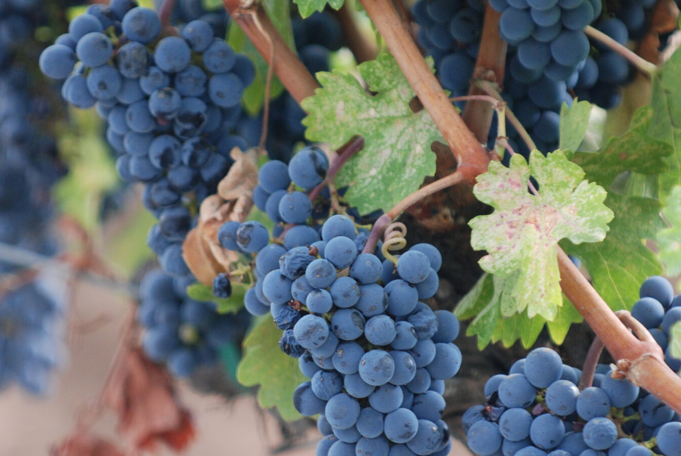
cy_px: 265
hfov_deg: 3.6
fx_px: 10777
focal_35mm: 569
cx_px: 409
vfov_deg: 2.4
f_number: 2.8
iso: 400
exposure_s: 1/250
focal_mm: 200
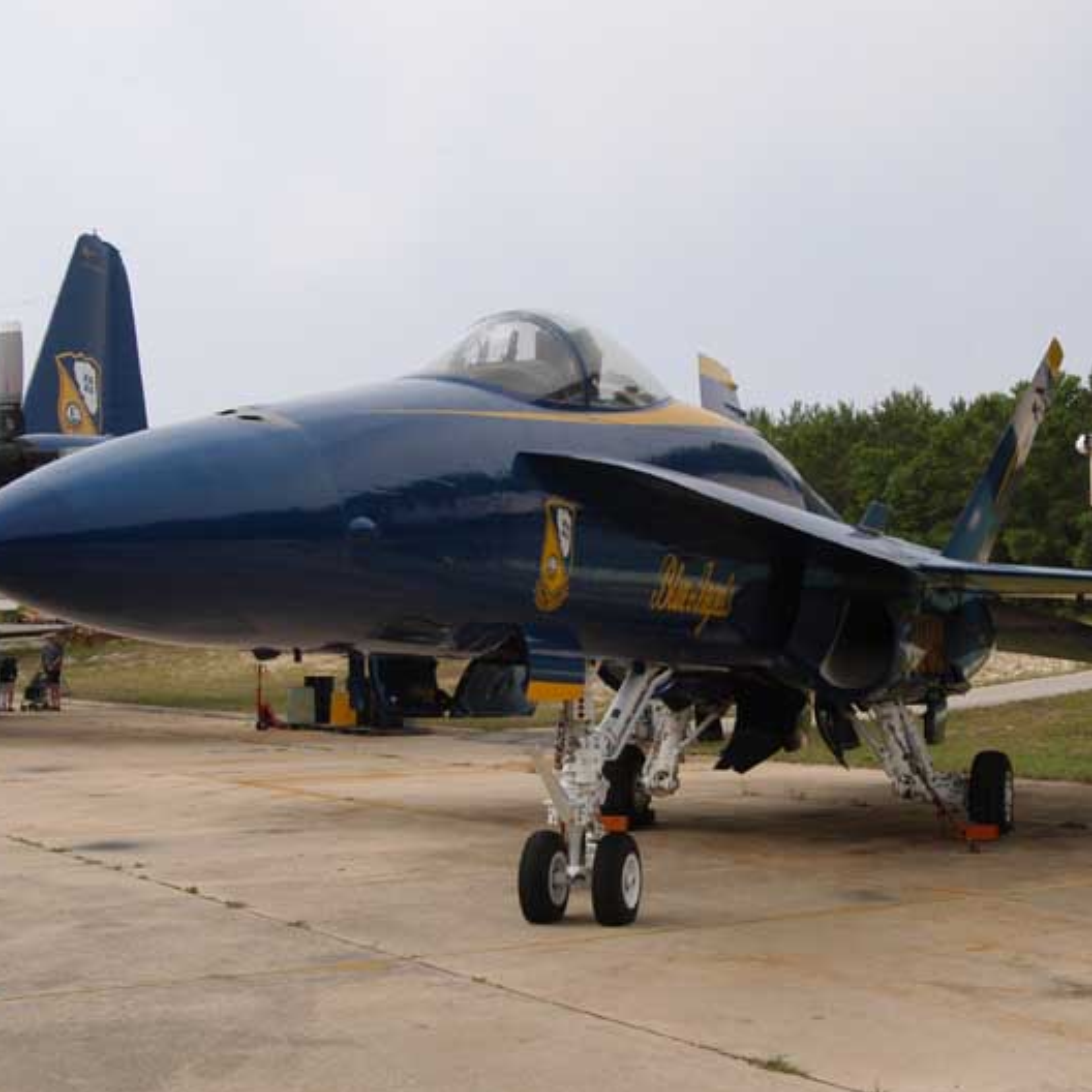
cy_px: 544
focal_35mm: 54
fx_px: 1927
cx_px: 701
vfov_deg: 31.6
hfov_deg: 31.5
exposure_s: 1/320
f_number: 9
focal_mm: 28
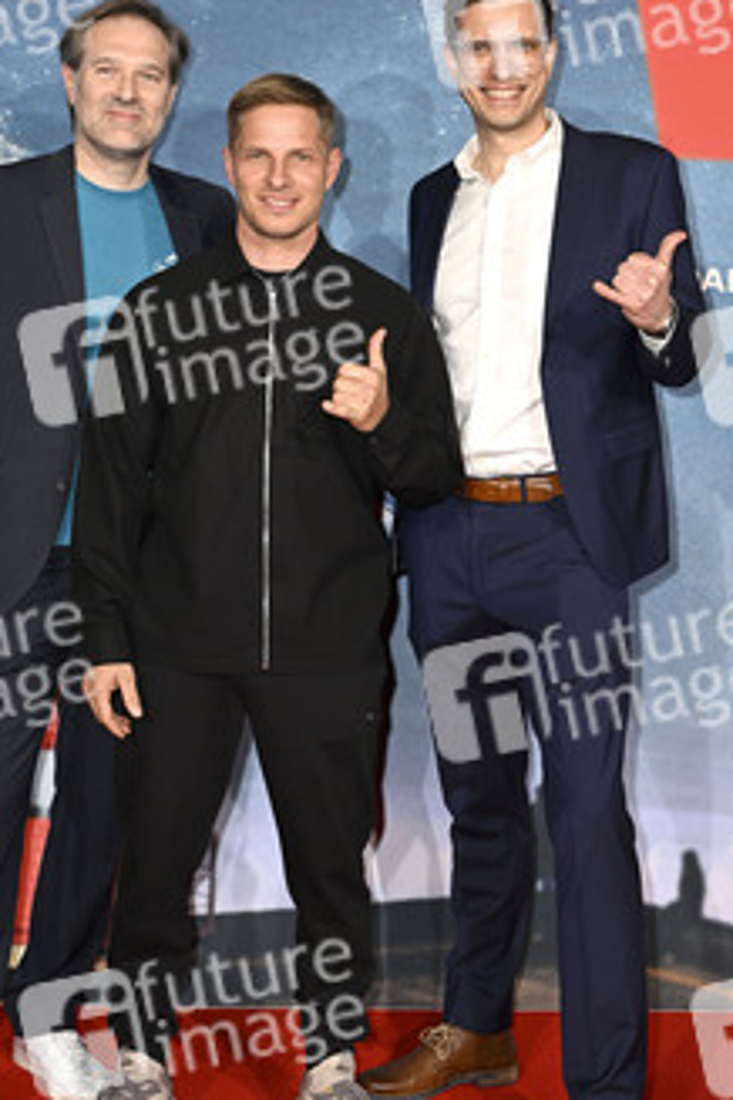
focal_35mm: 55
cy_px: 515
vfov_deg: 36.2
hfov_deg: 24.6
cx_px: 289
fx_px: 1680
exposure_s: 1/200
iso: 100
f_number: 3.5
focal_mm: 45
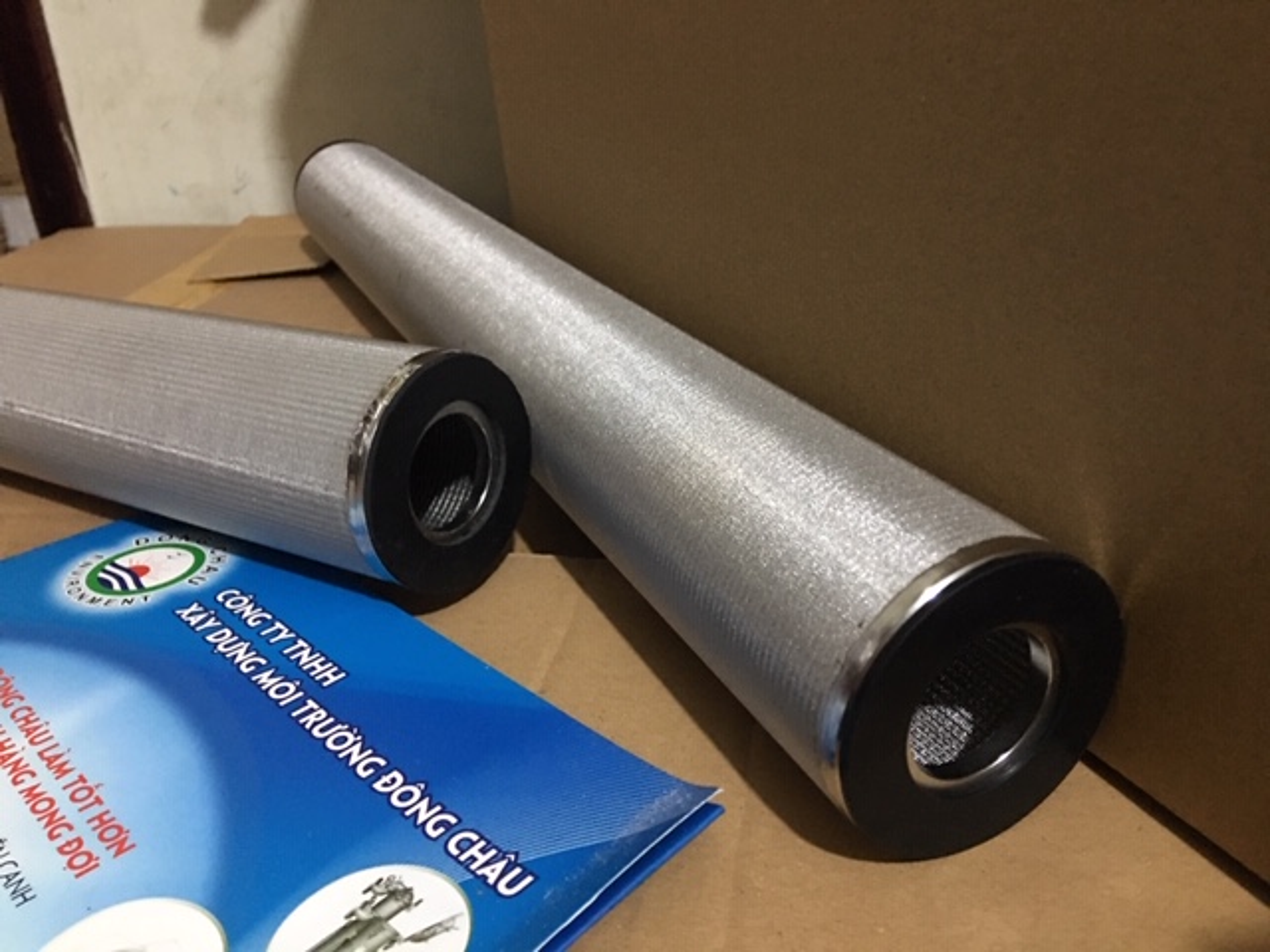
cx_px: 635
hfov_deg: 61.7
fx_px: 1064
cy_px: 476
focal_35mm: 29
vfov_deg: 48.2
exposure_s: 1/8
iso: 160
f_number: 2.2
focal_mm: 4.15
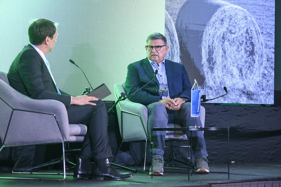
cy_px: 94
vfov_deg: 12.5
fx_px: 859
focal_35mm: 110
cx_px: 140
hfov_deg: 18.6
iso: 1250
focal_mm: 110
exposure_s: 1/320
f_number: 2.8
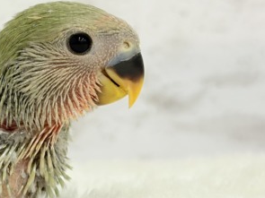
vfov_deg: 13.1
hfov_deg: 17.1
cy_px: 84
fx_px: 865
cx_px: 8
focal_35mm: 113
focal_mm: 5.96
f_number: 1.6
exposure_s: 1/50
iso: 32
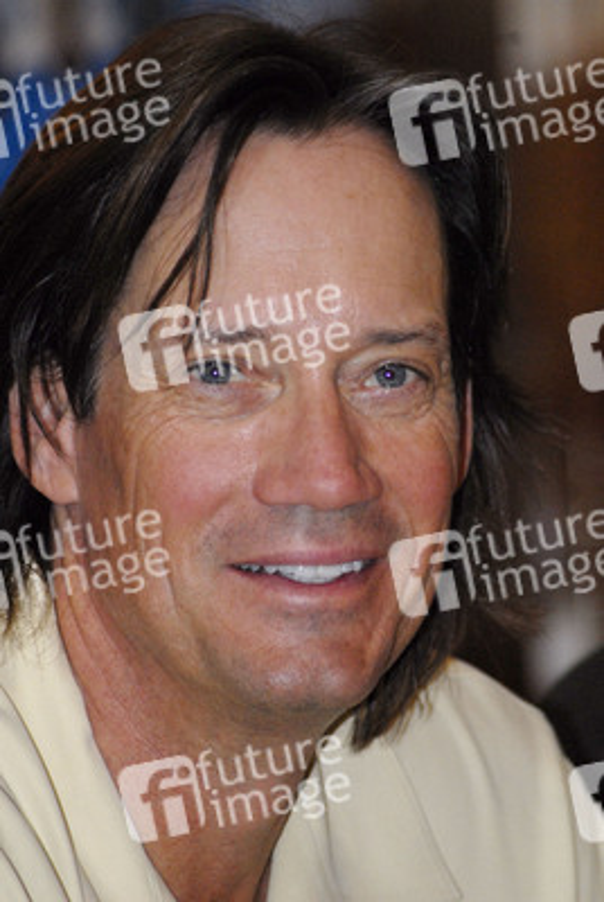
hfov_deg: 3.1
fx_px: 11285
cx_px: 302
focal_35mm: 450
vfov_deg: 4.6
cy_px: 451
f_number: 5.6
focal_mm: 300
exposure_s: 1/125
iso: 800
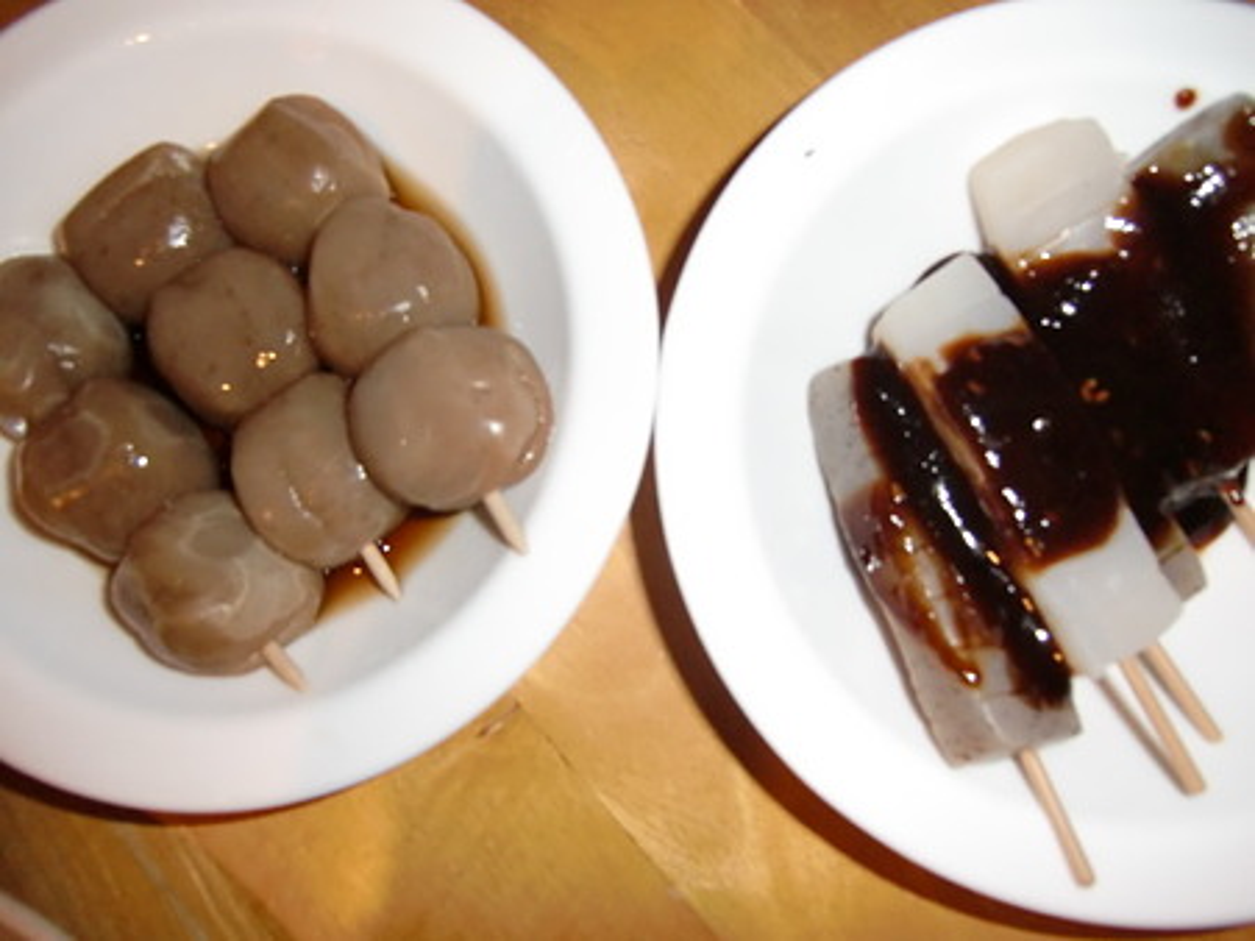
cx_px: 628
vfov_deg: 56.8
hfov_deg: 71.6
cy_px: 470
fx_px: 870
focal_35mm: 24
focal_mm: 4.3
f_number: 3.2
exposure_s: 1/20
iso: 400
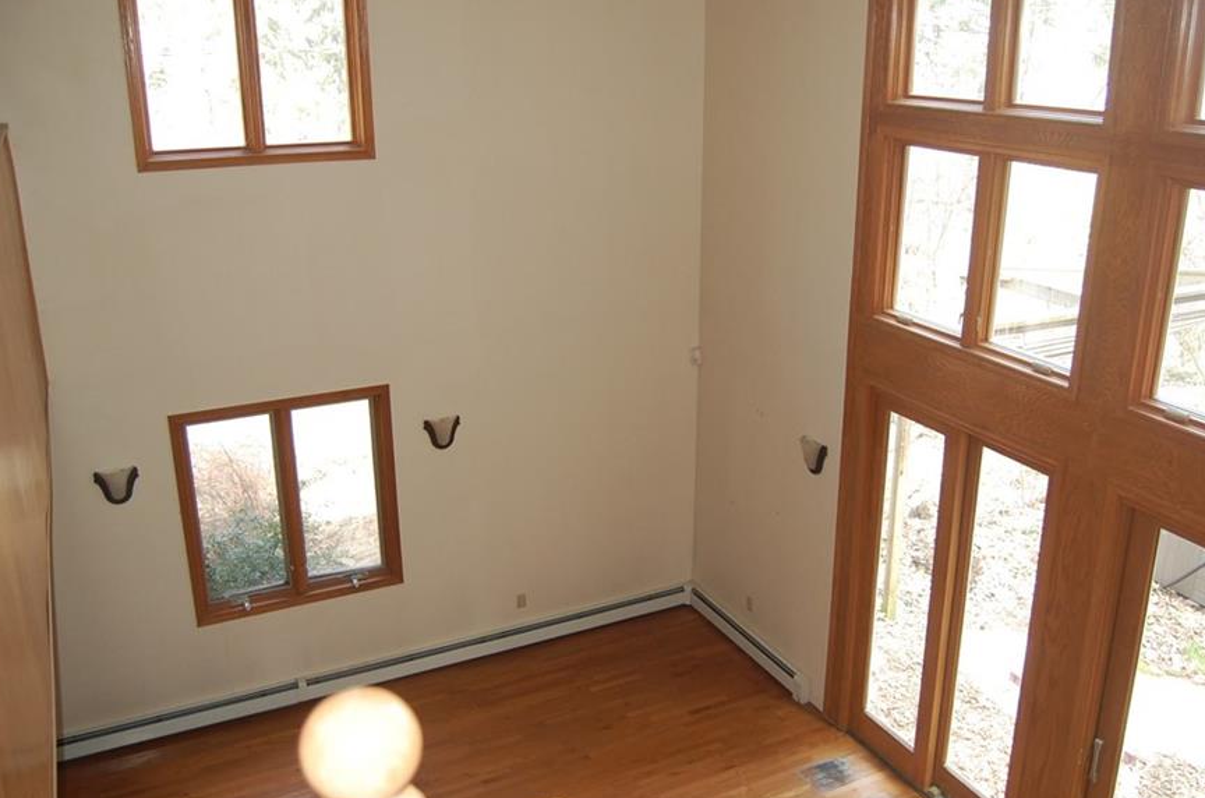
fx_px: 1069
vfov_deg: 40.9
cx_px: 647
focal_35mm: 32
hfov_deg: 58.8
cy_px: 393
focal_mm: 18
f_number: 3.5
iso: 400
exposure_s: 1/60
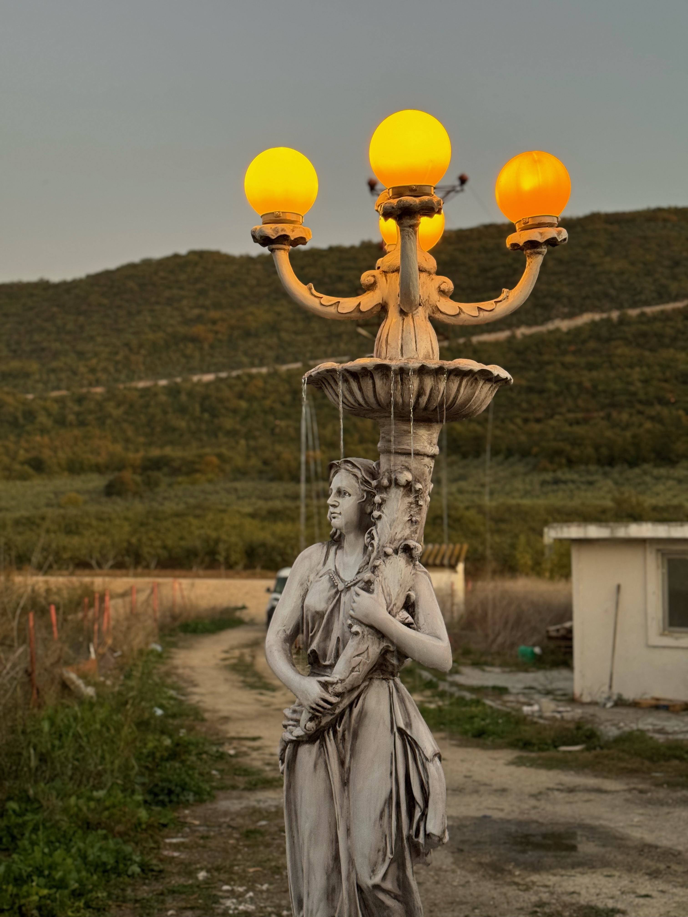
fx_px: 1272
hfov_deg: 30.3
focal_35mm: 48
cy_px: 458
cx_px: 344
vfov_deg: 39.7
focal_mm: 6.86
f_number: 1.78
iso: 125
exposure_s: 1/50
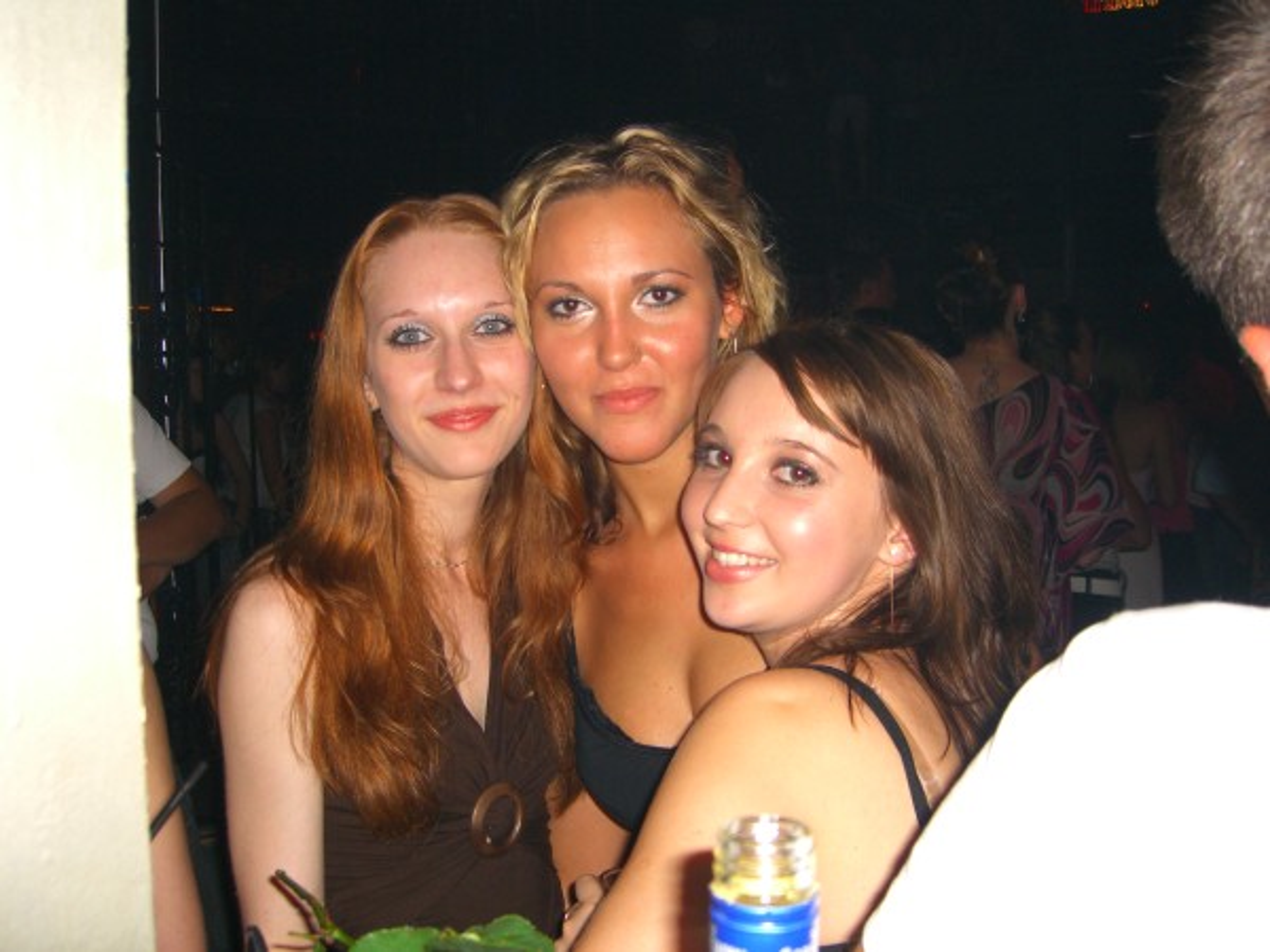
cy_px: 476
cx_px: 635
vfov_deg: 37.7
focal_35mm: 38
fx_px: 1394
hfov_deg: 49.0
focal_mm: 7.9
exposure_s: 1/60
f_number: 2.8
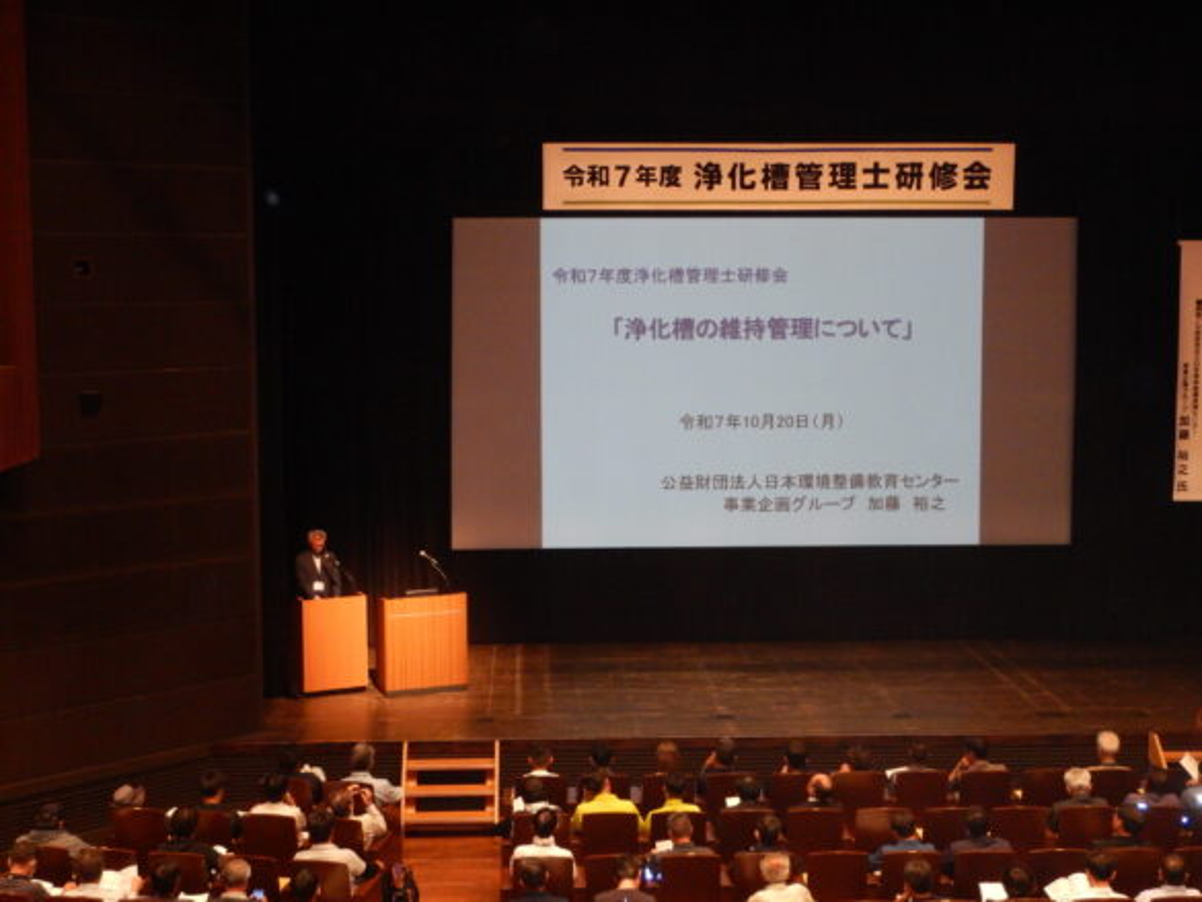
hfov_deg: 39.6
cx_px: 601
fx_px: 1667
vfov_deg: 30.3
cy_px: 451
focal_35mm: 48
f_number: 4.3
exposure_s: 1/30
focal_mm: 8.5
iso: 900
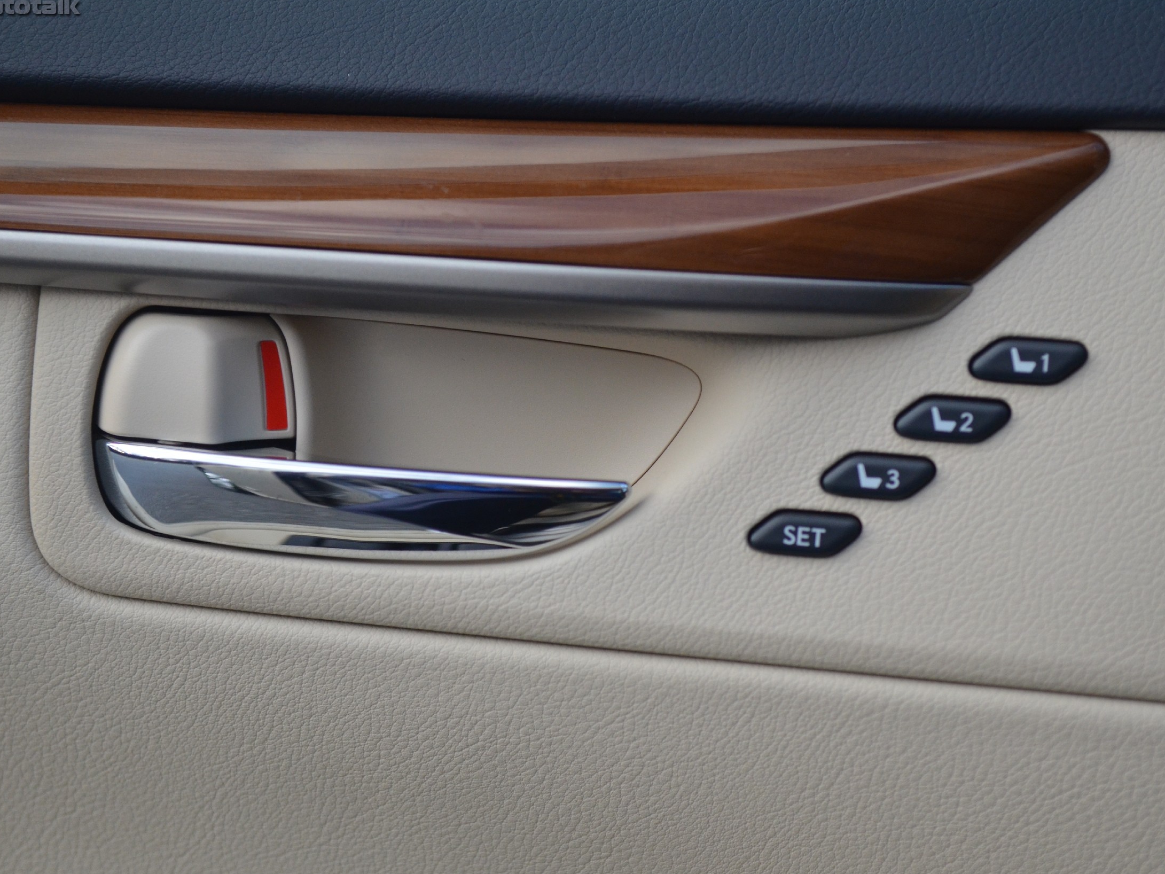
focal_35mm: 66
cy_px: 435
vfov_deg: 22.3
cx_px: 629
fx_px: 2221
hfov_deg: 29.4
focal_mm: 40
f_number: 2.8
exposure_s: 1/500
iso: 1100
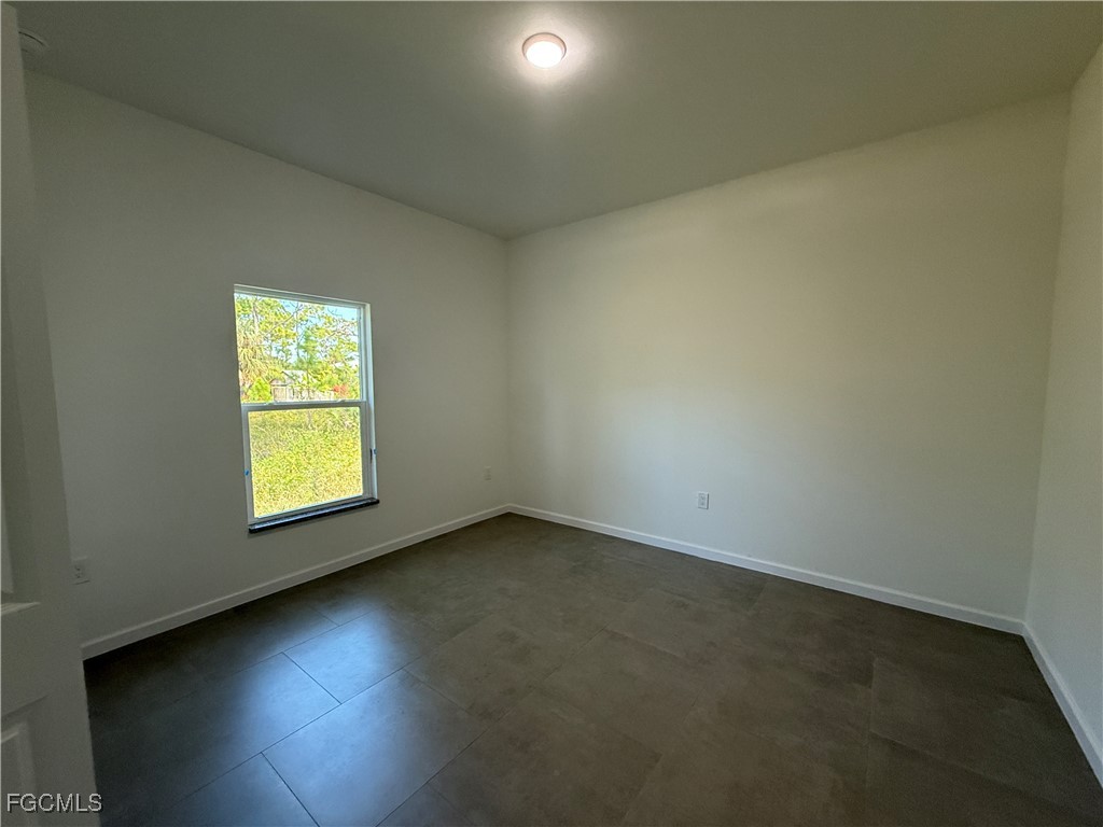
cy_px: 414
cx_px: 552
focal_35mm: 14
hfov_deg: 102.1
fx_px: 446
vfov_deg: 85.7
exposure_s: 1/120
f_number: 2.2
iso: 250
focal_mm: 2.22
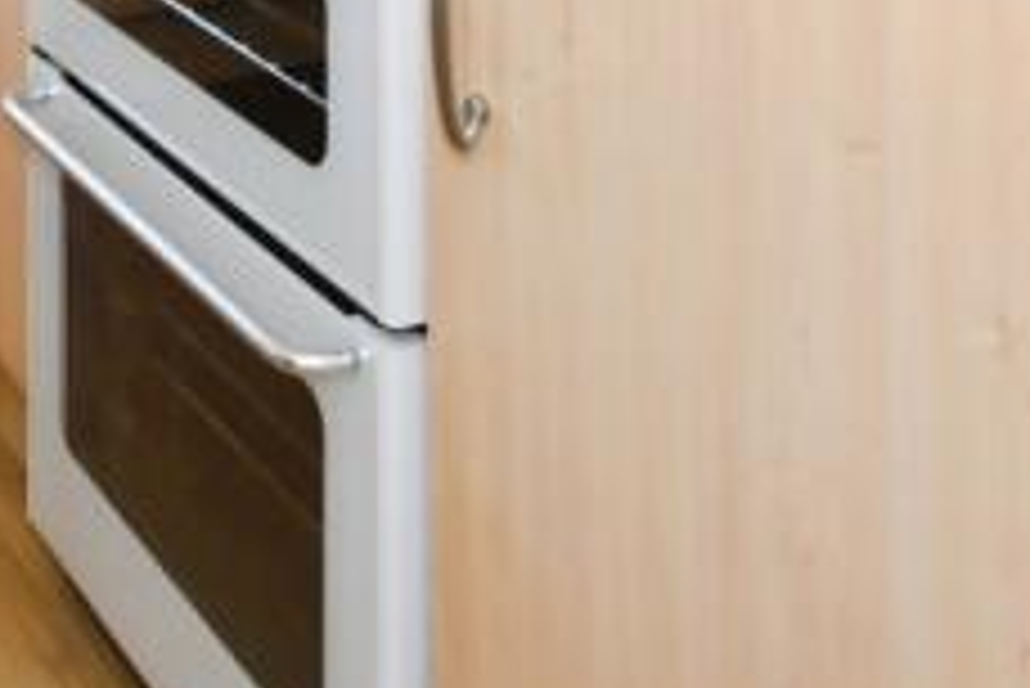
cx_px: 18
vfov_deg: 16.1
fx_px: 1918
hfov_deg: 28.4
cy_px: -668
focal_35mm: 67
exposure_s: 1/60
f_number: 8
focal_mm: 10
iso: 400
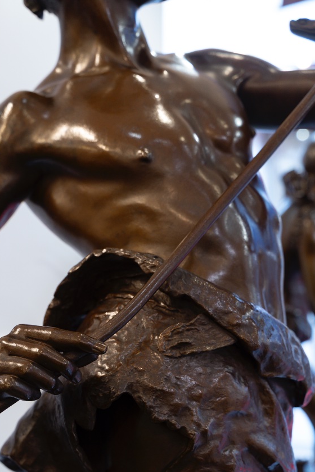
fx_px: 656
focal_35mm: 50
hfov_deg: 26.7
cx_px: 91
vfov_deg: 39.0
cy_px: 328
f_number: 5.6
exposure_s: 1/60
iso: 800
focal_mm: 35
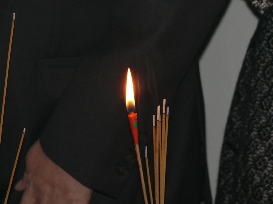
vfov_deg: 5.2
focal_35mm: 288
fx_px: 2271
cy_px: 102
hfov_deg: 6.9
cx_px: 136
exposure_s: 1/30
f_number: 4.5
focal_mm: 54.5
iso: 200
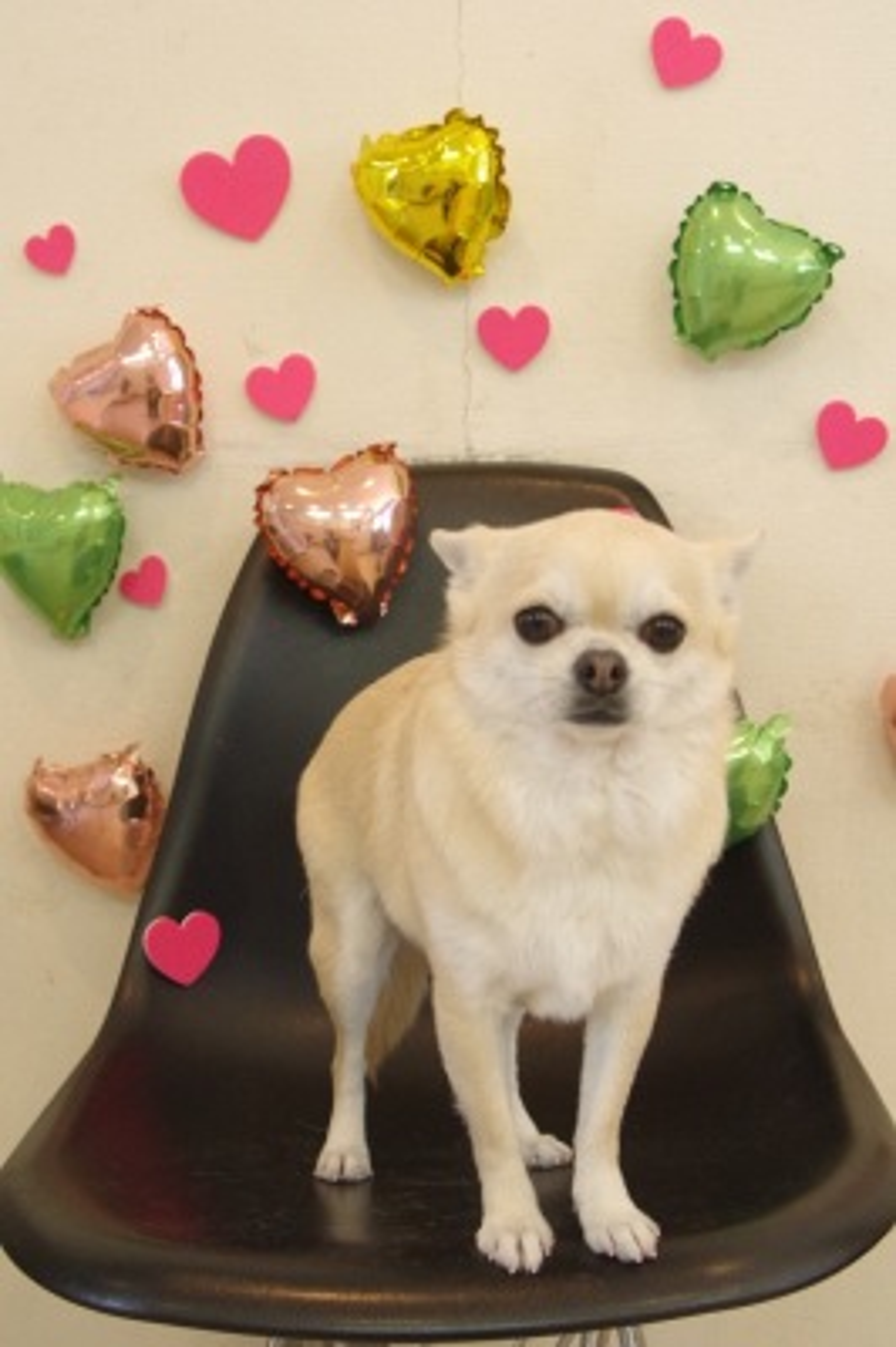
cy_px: 674
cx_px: 448
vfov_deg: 40.4
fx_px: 1832
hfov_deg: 27.5
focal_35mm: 49
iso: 3200
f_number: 5.6
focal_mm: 33
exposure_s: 1/80
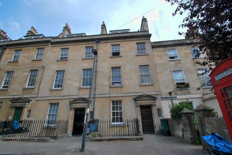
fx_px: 97
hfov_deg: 100.3
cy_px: 78
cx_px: 116
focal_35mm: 15
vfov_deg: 77.4
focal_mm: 10
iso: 100
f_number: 7.1
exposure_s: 1/200
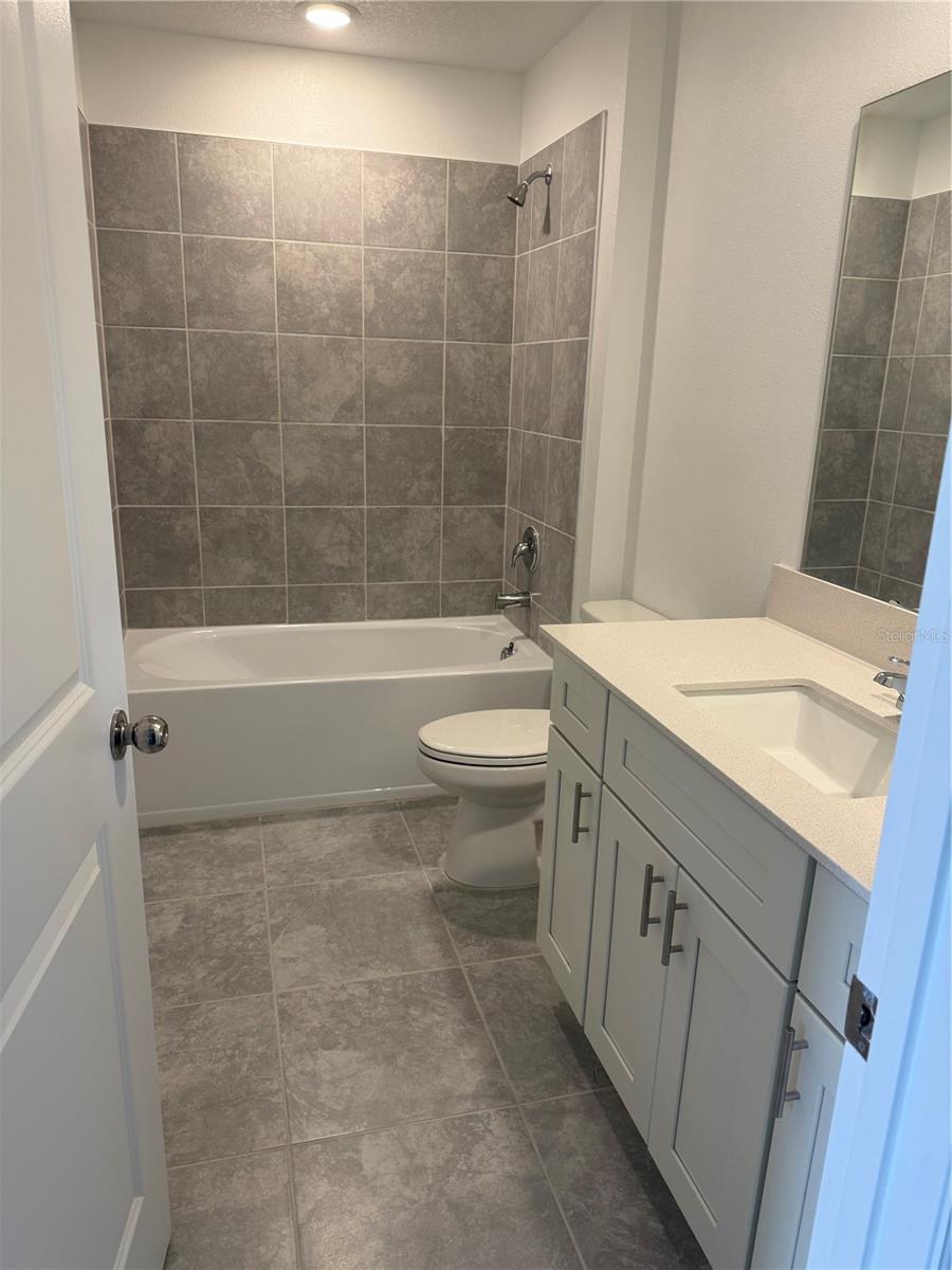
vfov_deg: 71.6
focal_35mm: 24
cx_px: 476
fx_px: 880
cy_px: 635
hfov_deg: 56.8
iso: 125
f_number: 1.78
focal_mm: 6.76
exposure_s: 1/120
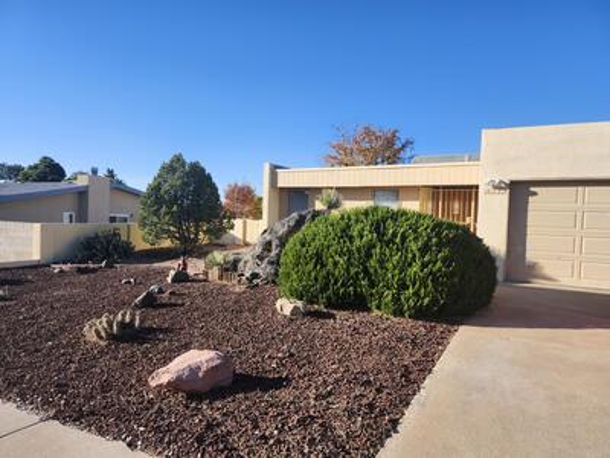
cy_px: 229
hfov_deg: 73.9
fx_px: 405
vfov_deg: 58.9
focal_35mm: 23
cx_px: 305
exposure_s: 1/997
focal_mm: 5.54
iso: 25
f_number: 1.8
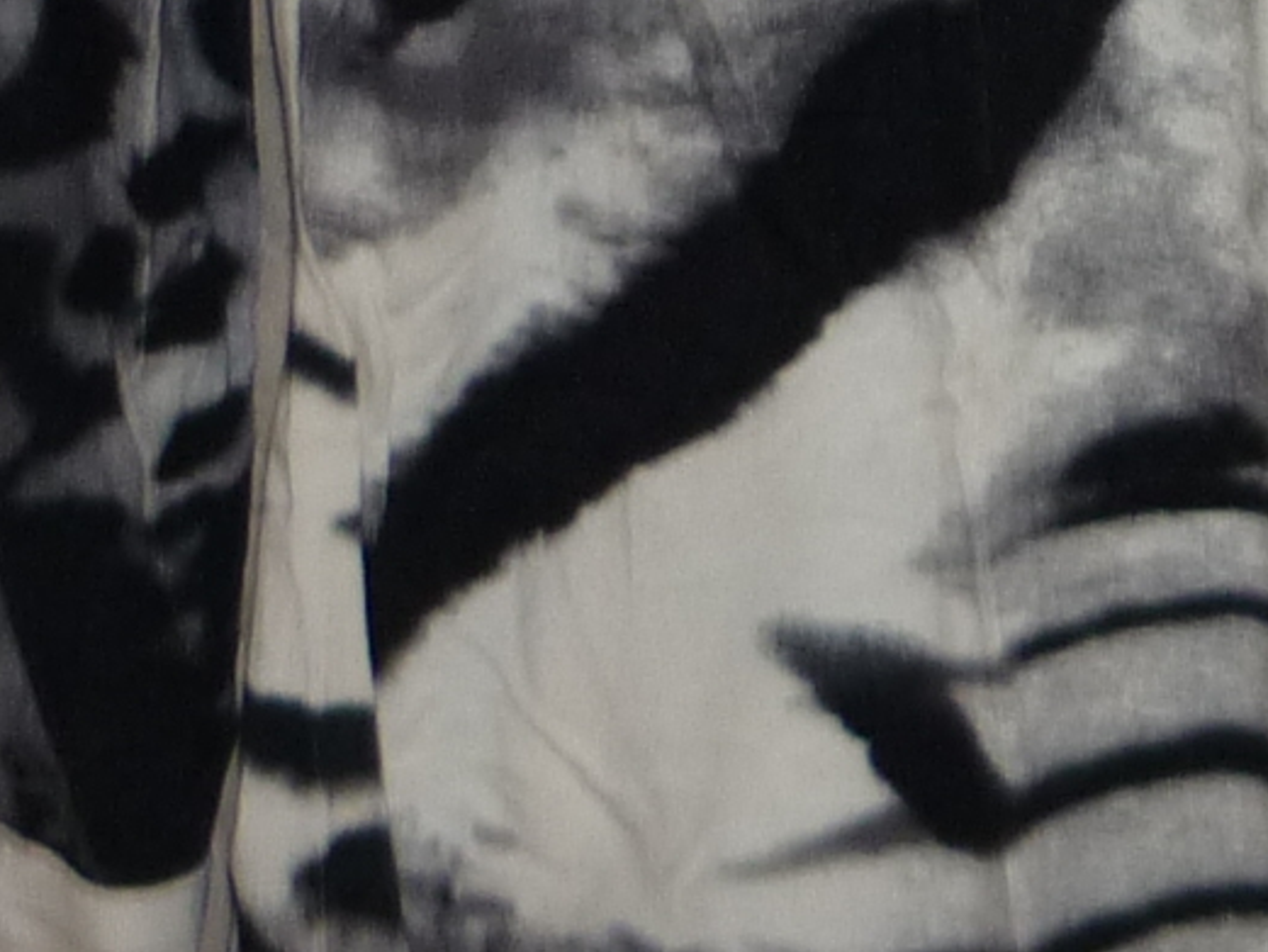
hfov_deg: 11.4
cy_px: -134
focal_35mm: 162
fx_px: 5936
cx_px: 2198
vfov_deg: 9.1
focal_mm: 5.5
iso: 100
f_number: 2.8
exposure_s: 1/30
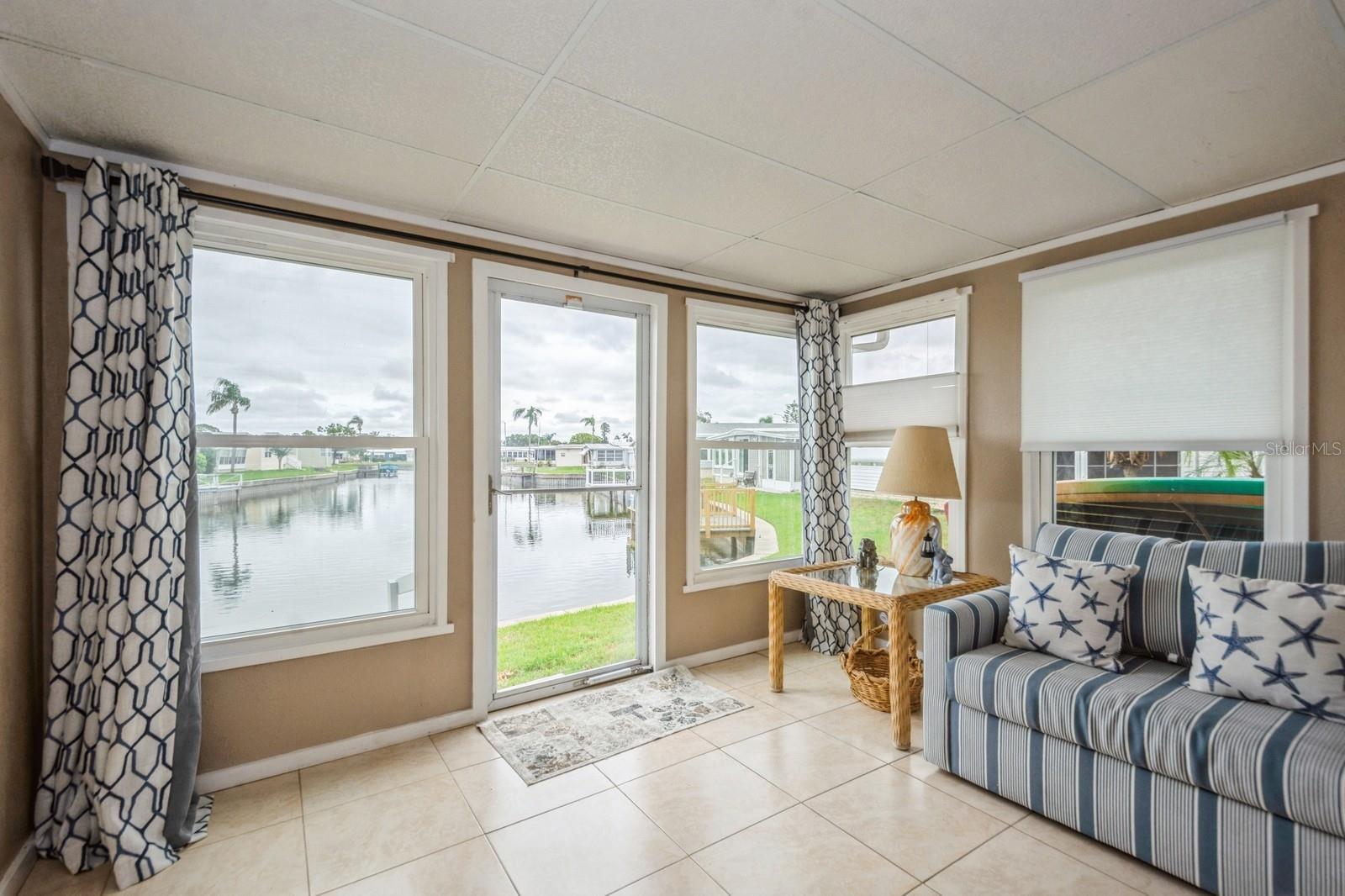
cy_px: 448
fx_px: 560
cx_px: 672
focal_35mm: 15
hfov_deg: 100.4
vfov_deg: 77.3
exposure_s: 1/100
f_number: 8
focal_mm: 10
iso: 200
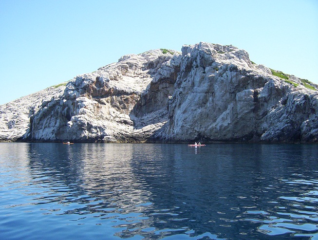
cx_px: 159
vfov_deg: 37.0
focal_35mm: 39
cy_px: 120
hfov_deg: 47.8
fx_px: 359
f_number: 3.84
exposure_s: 1/658
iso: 100
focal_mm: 5.26
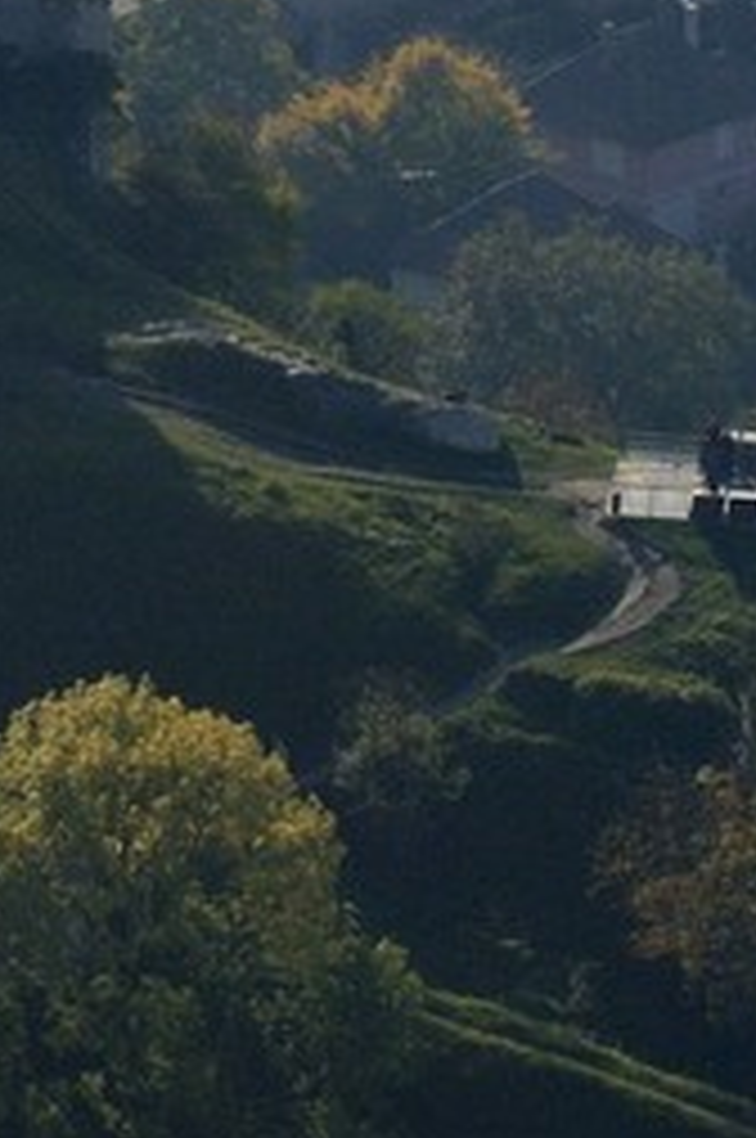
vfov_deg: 2.3
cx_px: -1526
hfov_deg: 1.5
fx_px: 27984
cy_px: -2218
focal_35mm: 886
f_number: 13
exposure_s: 1/800
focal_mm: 140
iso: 400
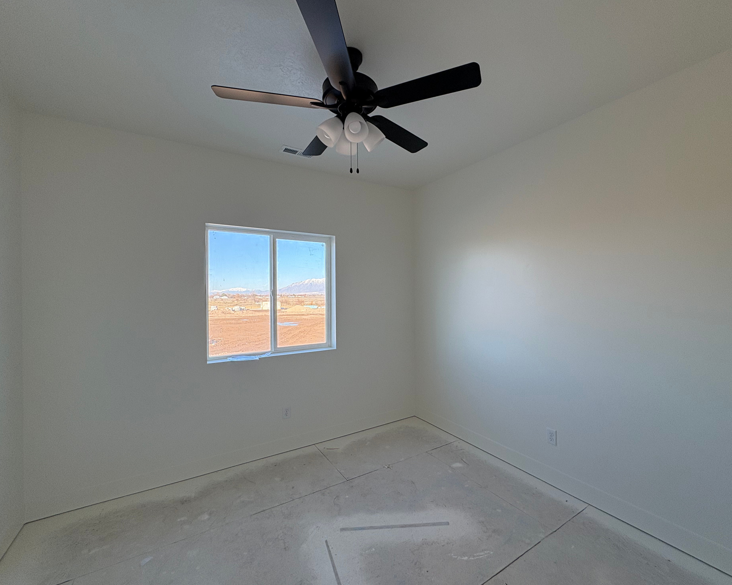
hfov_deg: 96.7
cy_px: 295
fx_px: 325
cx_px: 385
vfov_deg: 84.0
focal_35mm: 15
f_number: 2.2
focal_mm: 2.22
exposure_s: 1/139
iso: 64
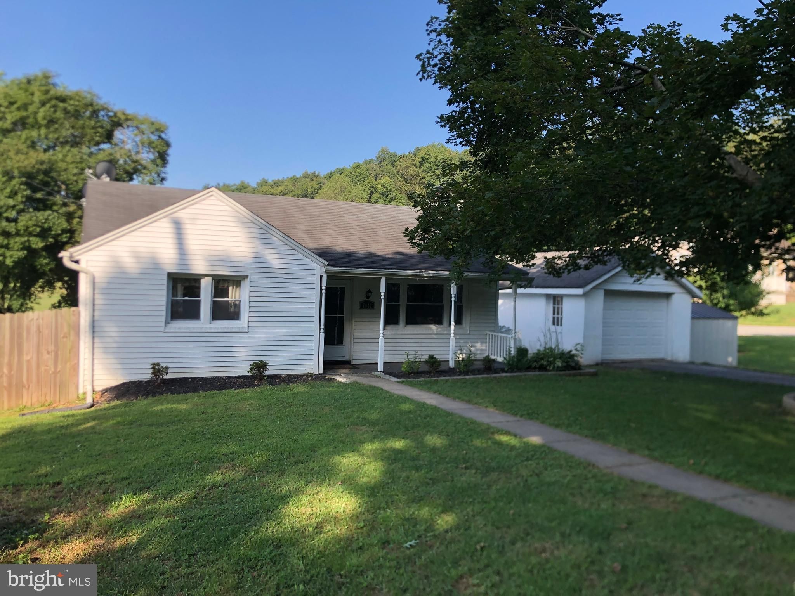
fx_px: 643
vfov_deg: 49.7
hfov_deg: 63.4
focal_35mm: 28
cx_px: 398
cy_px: 298
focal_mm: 3.99
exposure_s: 1/796
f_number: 1.8
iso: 20
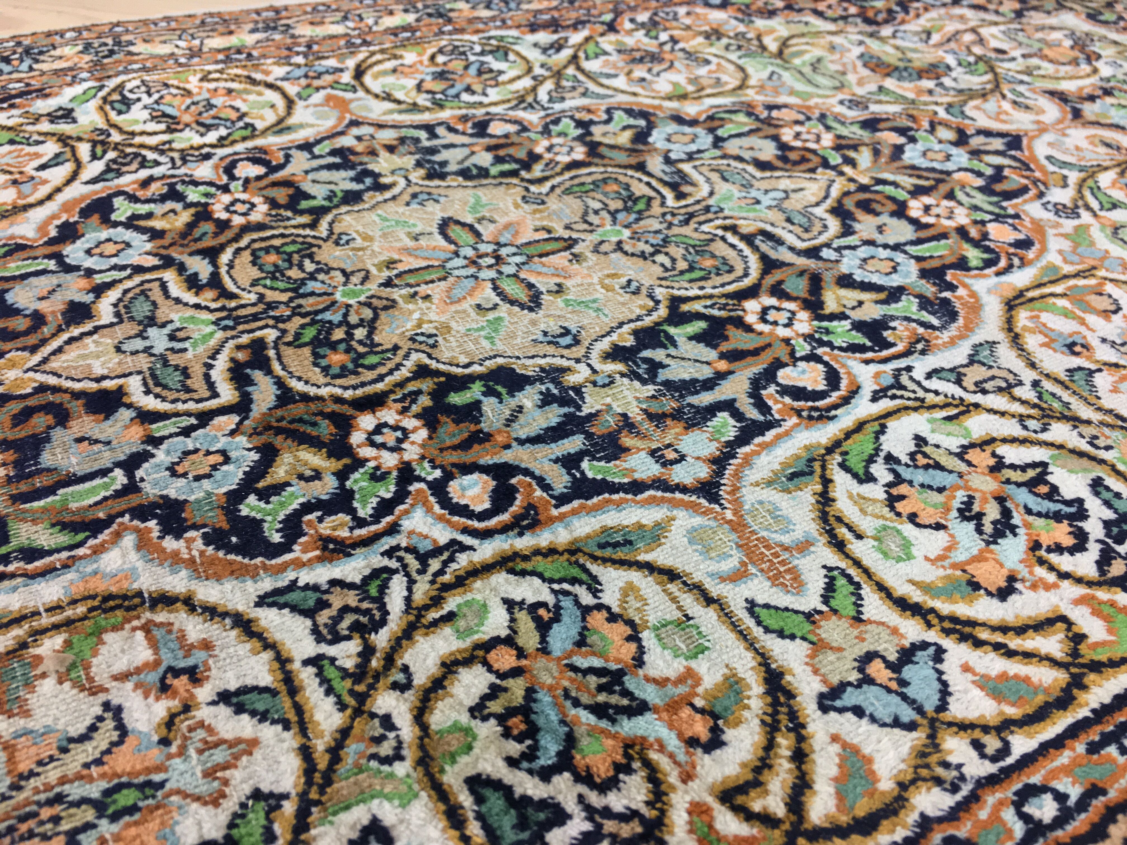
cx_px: 564
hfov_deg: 61.7
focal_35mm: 29
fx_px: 944
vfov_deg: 48.2
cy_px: 422
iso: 80
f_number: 2.2
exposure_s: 1/33
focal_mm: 4.15
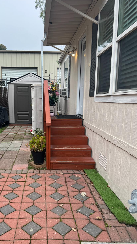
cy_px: 121
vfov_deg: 66.1
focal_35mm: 29
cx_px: 45
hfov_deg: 39.7
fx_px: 187
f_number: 1.5
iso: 50
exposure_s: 1/840
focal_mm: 5.7
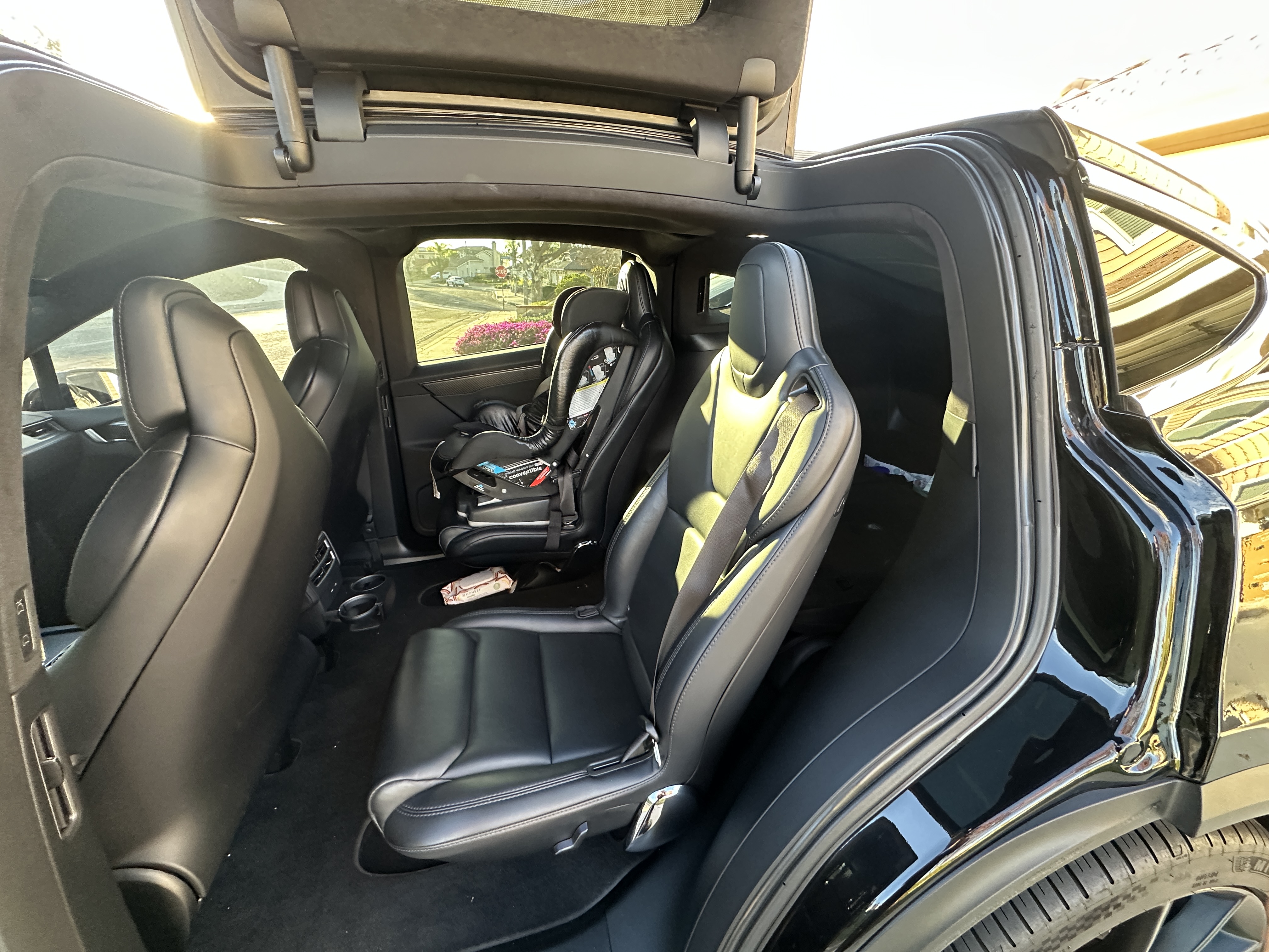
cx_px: 634
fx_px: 513
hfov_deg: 102.1
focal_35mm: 14
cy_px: 476
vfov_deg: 85.7
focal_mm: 2.22
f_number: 2.2
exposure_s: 1/96
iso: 320
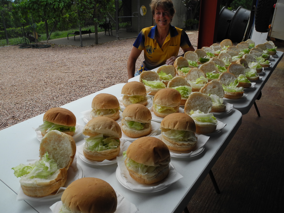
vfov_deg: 49.7
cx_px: 142
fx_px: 230
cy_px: 106
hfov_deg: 63.4
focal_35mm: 28
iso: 100
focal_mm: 6
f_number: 3.5
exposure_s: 1/1031
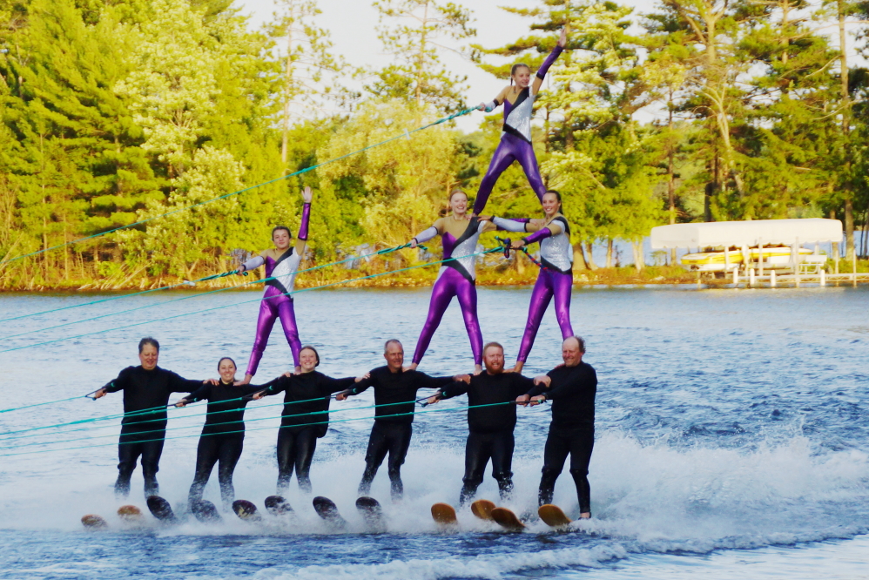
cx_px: 434
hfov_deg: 13.7
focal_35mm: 150
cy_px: 290
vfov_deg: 9.2
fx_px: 3622
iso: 125
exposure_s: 1/160
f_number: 5.6
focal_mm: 100
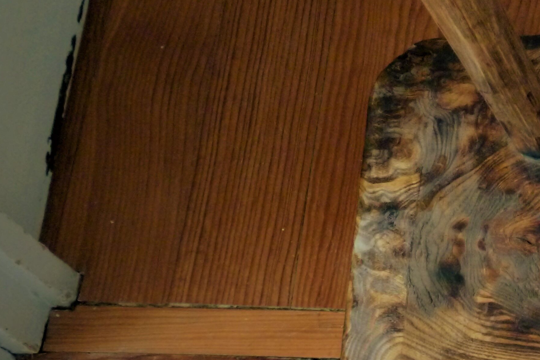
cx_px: 654
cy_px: 8
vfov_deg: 13.9
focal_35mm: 97
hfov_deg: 19.7
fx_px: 1455
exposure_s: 1/5
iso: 400
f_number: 3.6
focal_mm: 6.5
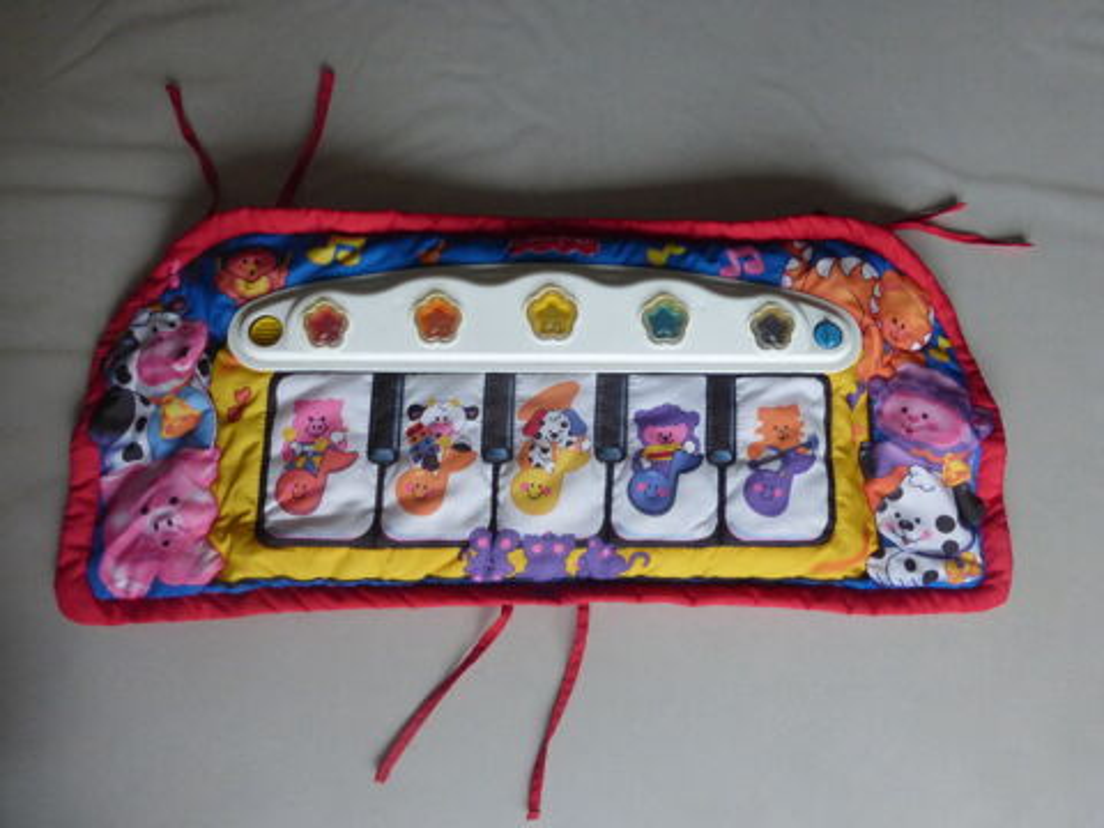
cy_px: 414
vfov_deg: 54.9
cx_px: 552
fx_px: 797
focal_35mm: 25
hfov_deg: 69.4
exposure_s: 1/30
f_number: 3.3
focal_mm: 4.3
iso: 400
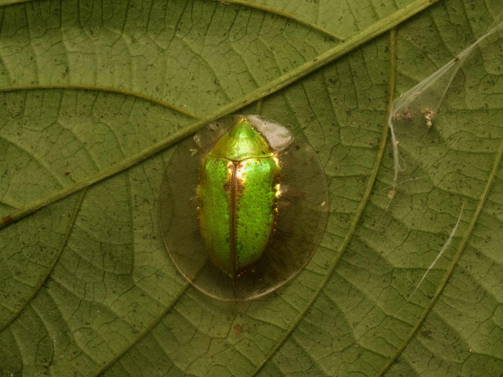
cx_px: 252
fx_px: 1744
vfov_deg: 12.3
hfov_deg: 16.4
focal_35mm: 120
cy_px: 188
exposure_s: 1/60
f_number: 18
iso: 800
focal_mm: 60
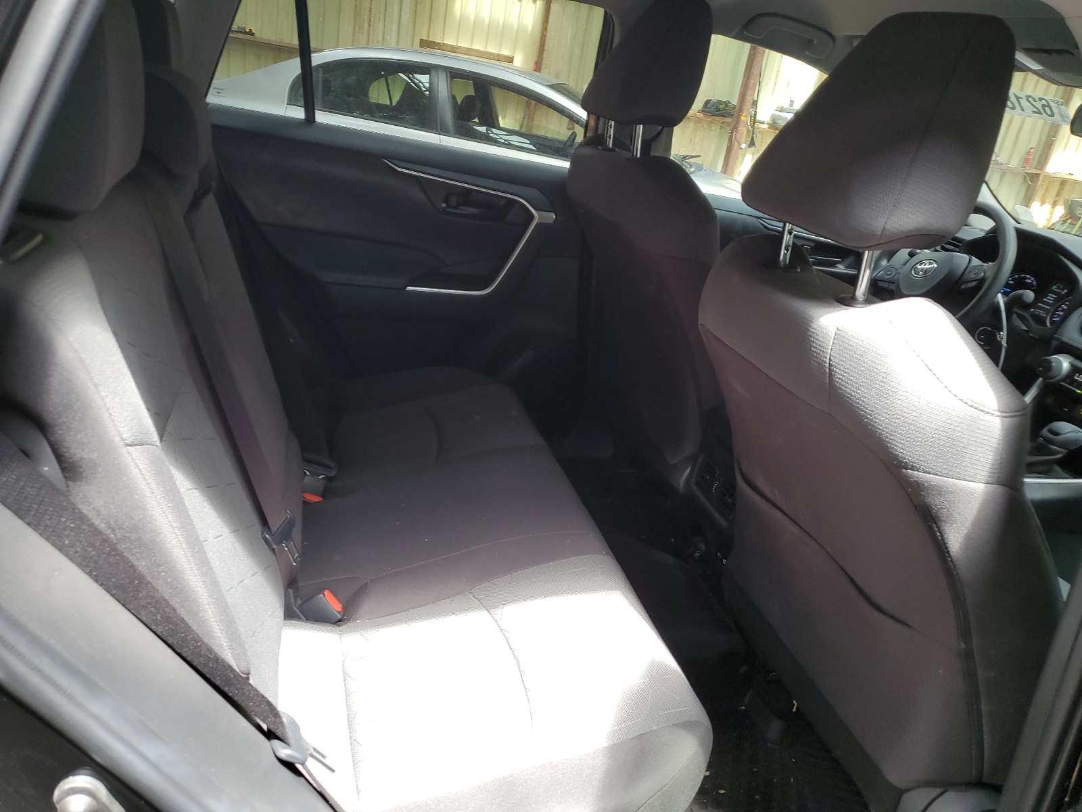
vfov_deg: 53.1
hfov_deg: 67.3
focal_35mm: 26
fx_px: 813
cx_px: 541
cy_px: 406
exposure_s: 1/120
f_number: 1.5
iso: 58
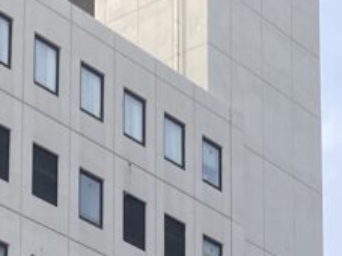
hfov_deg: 12.5
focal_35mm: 158
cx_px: 250
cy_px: 642
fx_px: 1560
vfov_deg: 8.5
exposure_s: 1/941
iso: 20
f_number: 1.8
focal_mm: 3.99
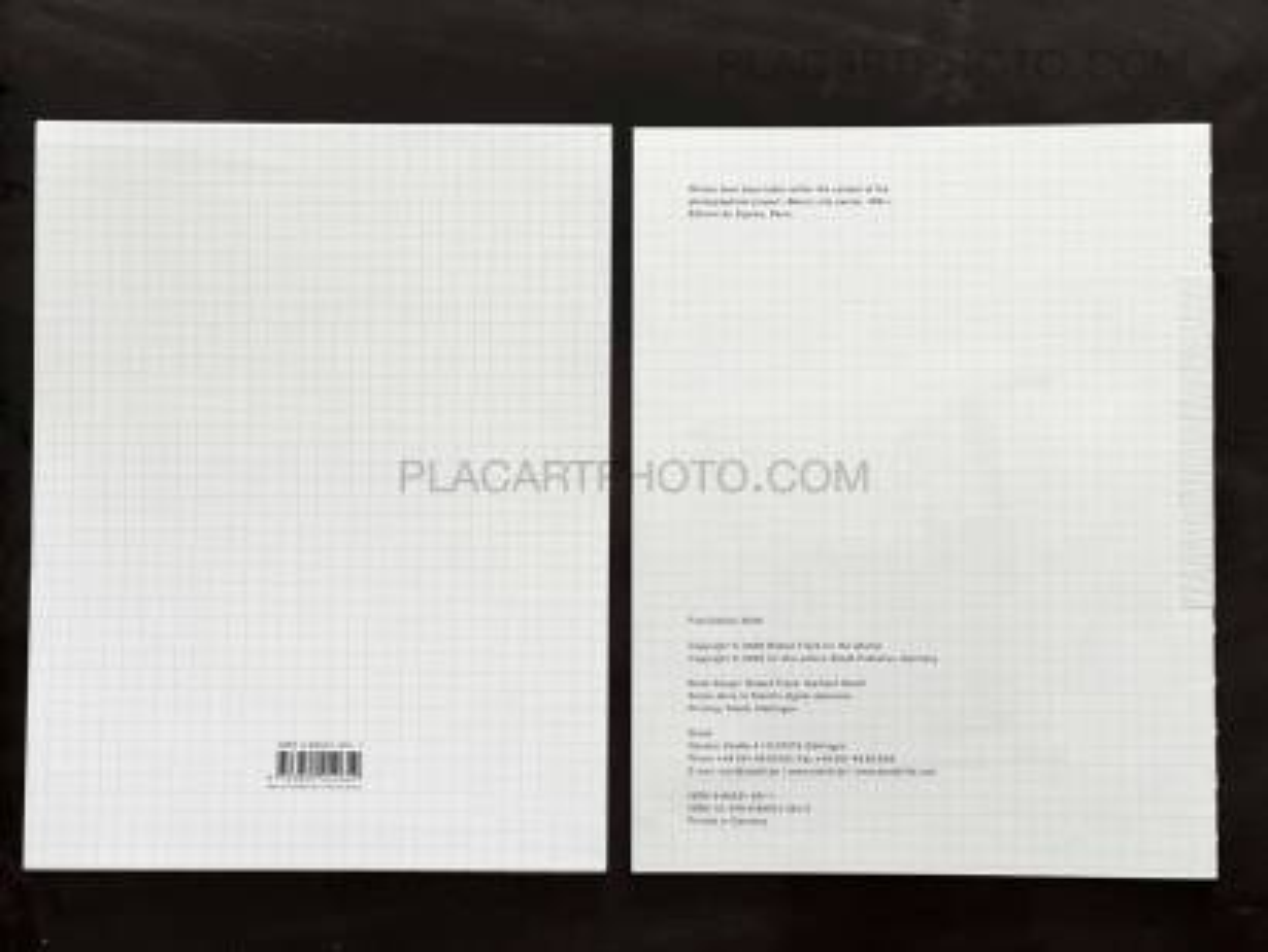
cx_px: 634
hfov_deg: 25.3
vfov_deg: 19.2
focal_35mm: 77
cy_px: 476
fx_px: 2822
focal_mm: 9
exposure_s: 1/62
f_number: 2.8
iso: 200
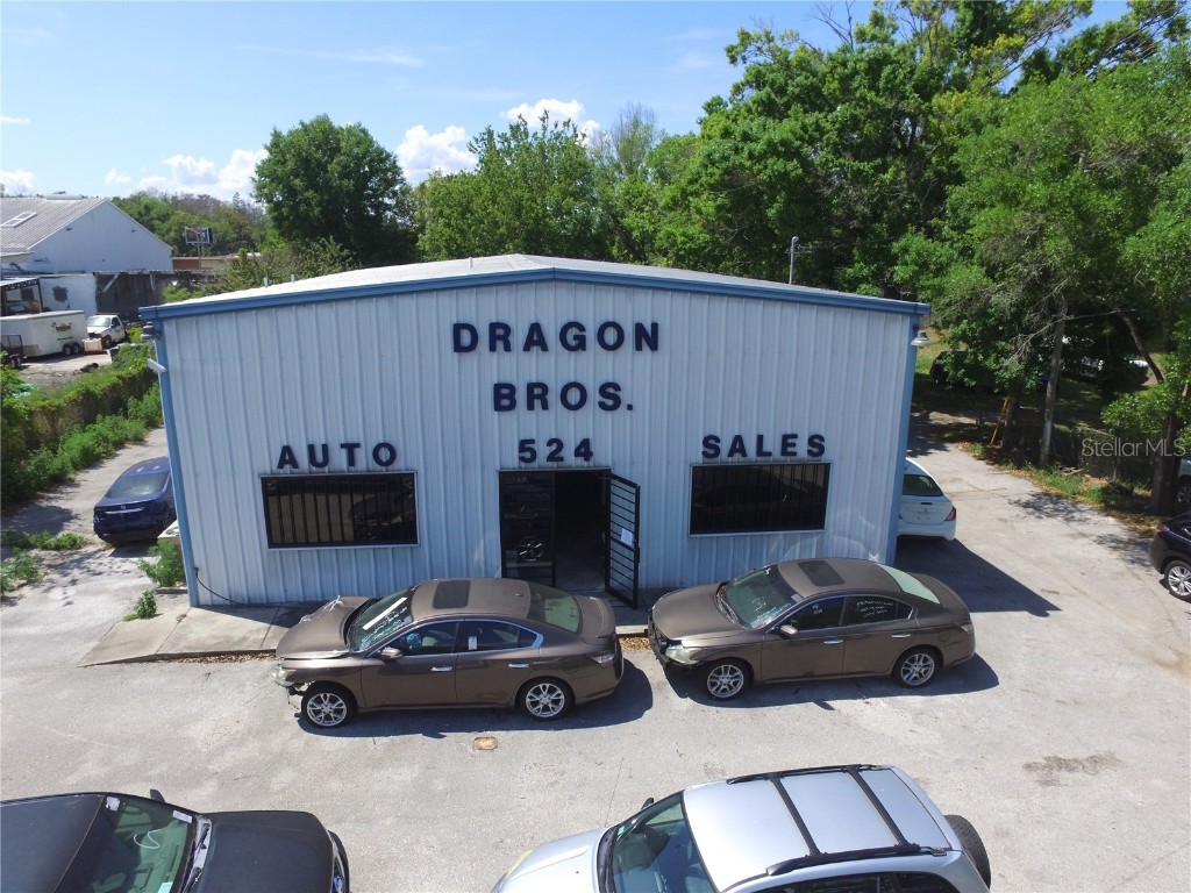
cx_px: 596
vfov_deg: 66.0
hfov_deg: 81.7
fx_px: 688
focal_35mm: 20
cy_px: 446
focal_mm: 3.61
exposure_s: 1/1042
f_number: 2.8
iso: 100
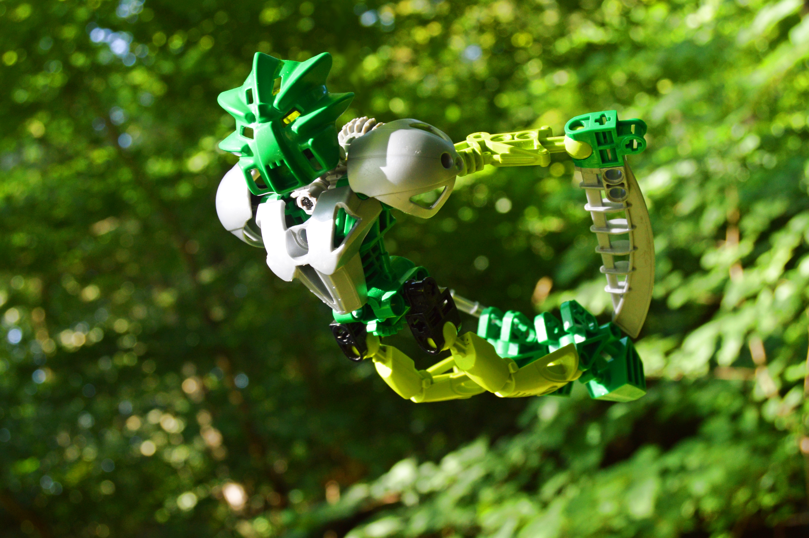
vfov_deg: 34.1
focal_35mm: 39
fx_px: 876
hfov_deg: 49.6
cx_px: 404
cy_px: 269
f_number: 5.6
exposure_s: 1/125
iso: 320
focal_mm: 26
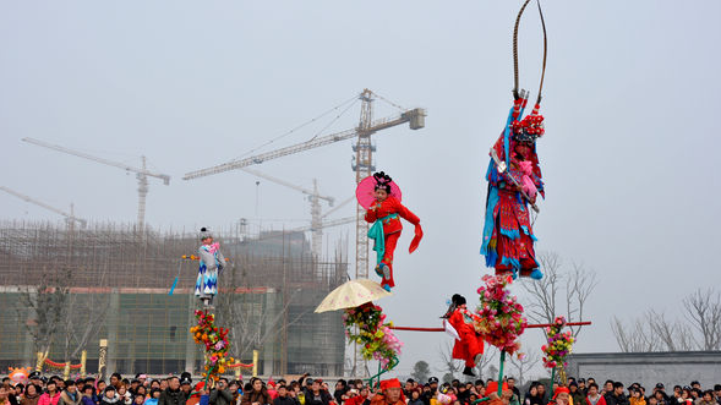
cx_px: 366
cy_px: 215
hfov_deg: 42.9
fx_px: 917
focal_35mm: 48
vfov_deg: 24.9
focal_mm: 30
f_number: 10
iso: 320
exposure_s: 1/400
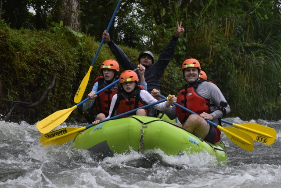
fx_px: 1171
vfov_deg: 9.2
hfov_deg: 13.7
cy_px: 94
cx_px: 140
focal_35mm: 150
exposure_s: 1/400
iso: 800
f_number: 11
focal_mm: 100
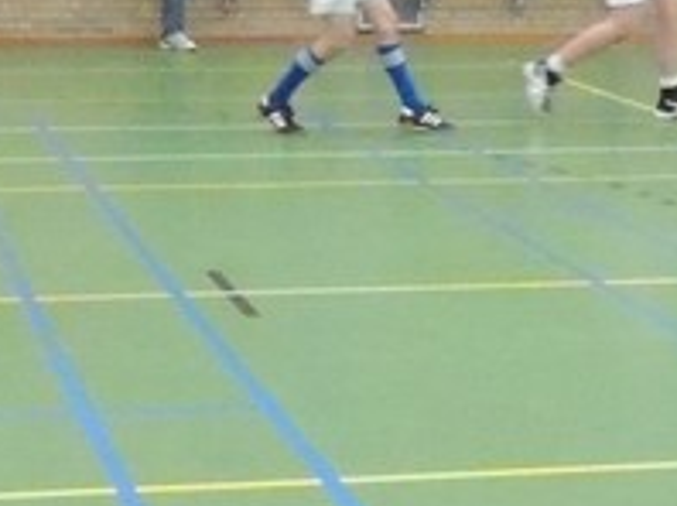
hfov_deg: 11.5
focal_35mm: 171
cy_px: -229
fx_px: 3340
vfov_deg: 8.5
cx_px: 687
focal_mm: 5.8
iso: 3200
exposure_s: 1/100
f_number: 4.5
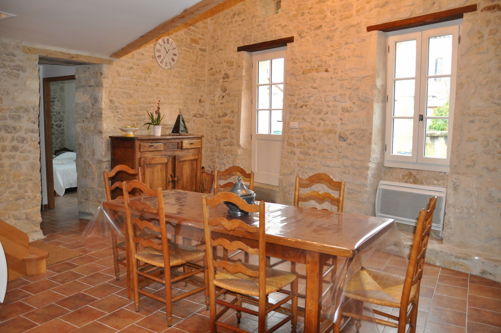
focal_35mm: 27
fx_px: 375
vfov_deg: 47.8
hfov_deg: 67.4
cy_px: 166
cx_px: 250
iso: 800
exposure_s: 1/60
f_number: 3.5
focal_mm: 18
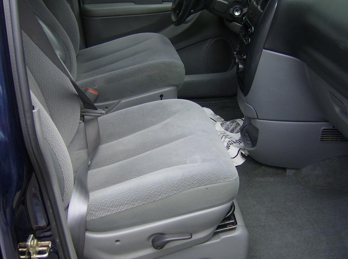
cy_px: 128
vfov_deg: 32.1
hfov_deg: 42.1
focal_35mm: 45
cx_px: 190
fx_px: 451
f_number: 2.8
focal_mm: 6
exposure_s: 1/208
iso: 100
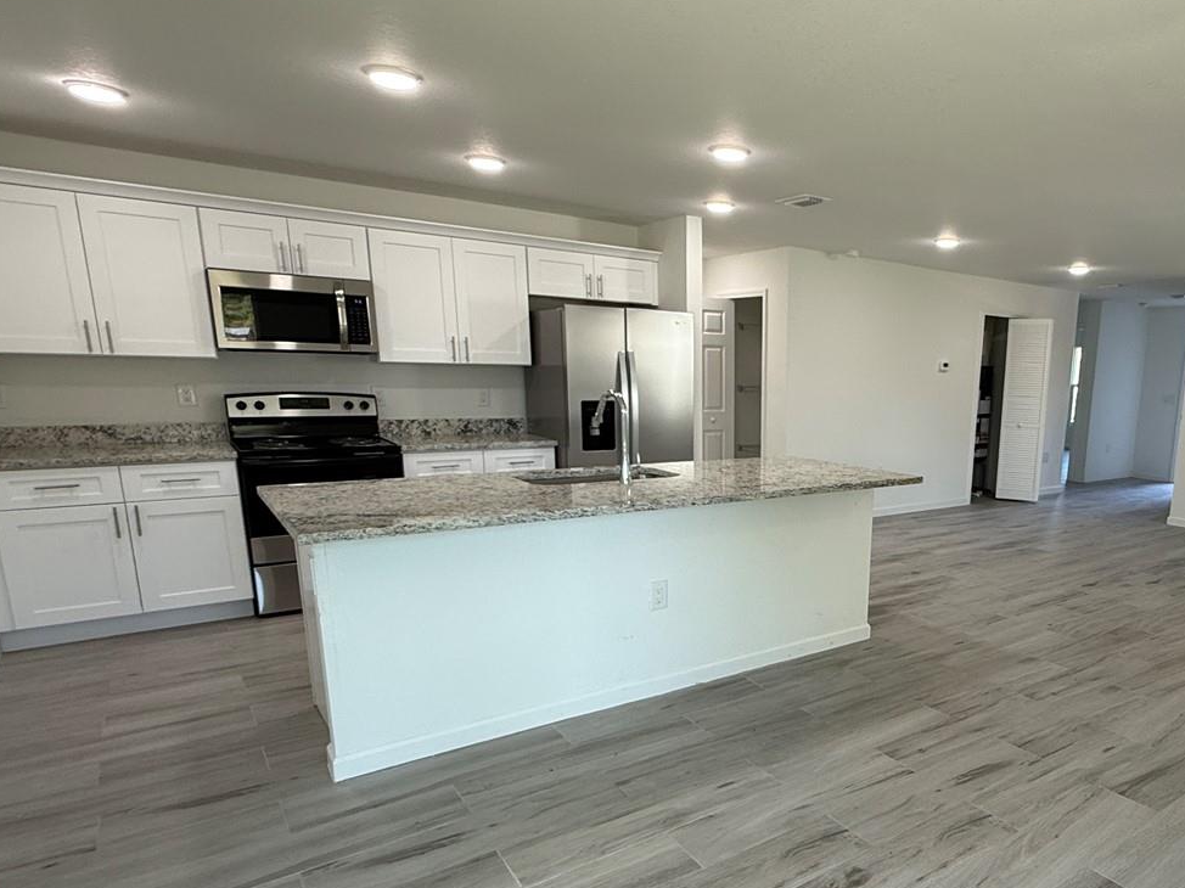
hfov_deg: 71.0
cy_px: 536
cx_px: 824
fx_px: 787
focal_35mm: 23
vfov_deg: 58.3
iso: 100
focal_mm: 2.22
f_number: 2.2
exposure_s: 1/99
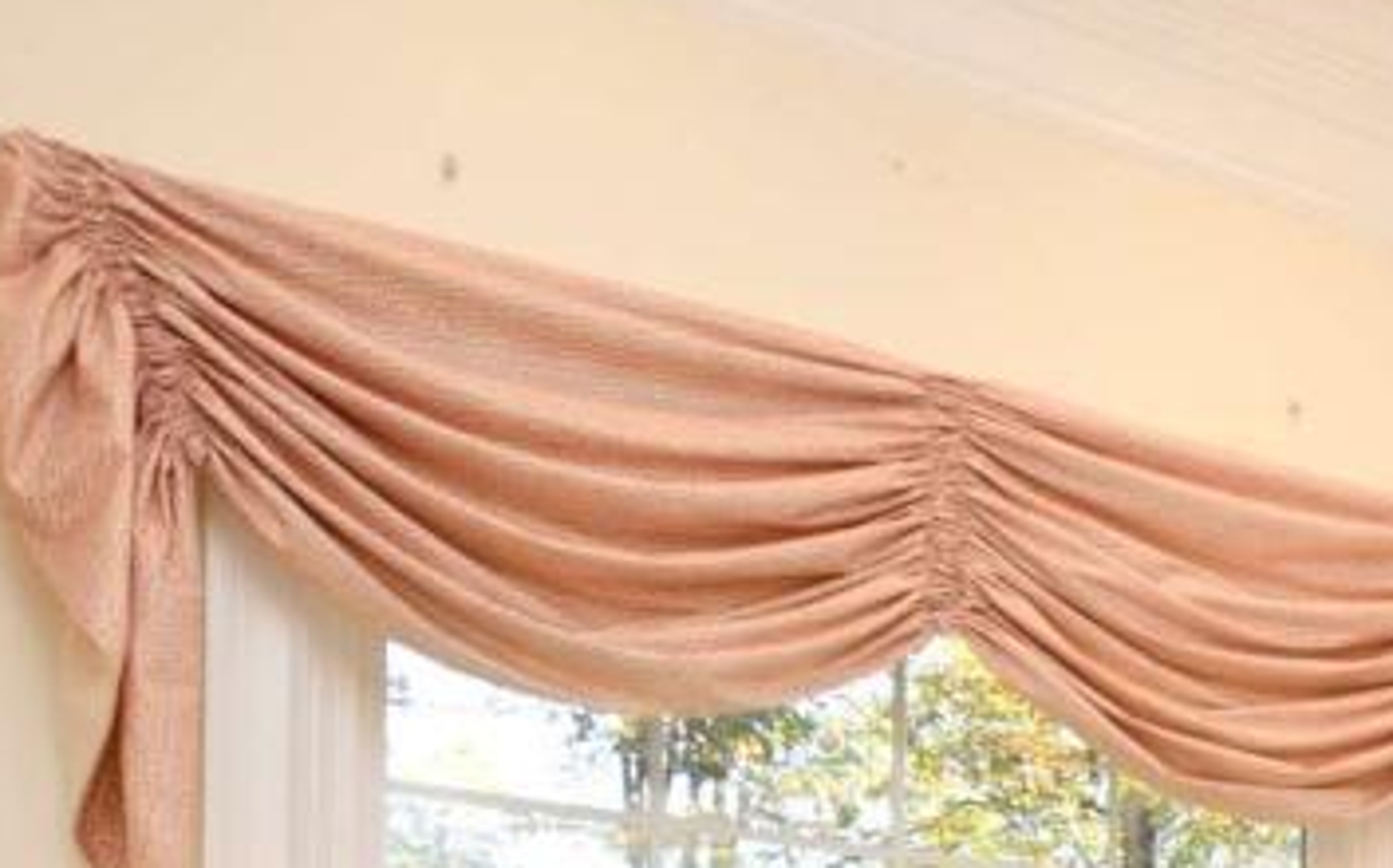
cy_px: 1349
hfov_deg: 34.7
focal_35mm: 52
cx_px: 1444
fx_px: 1973
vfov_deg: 20.7
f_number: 4
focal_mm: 10
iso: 200
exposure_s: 1/60
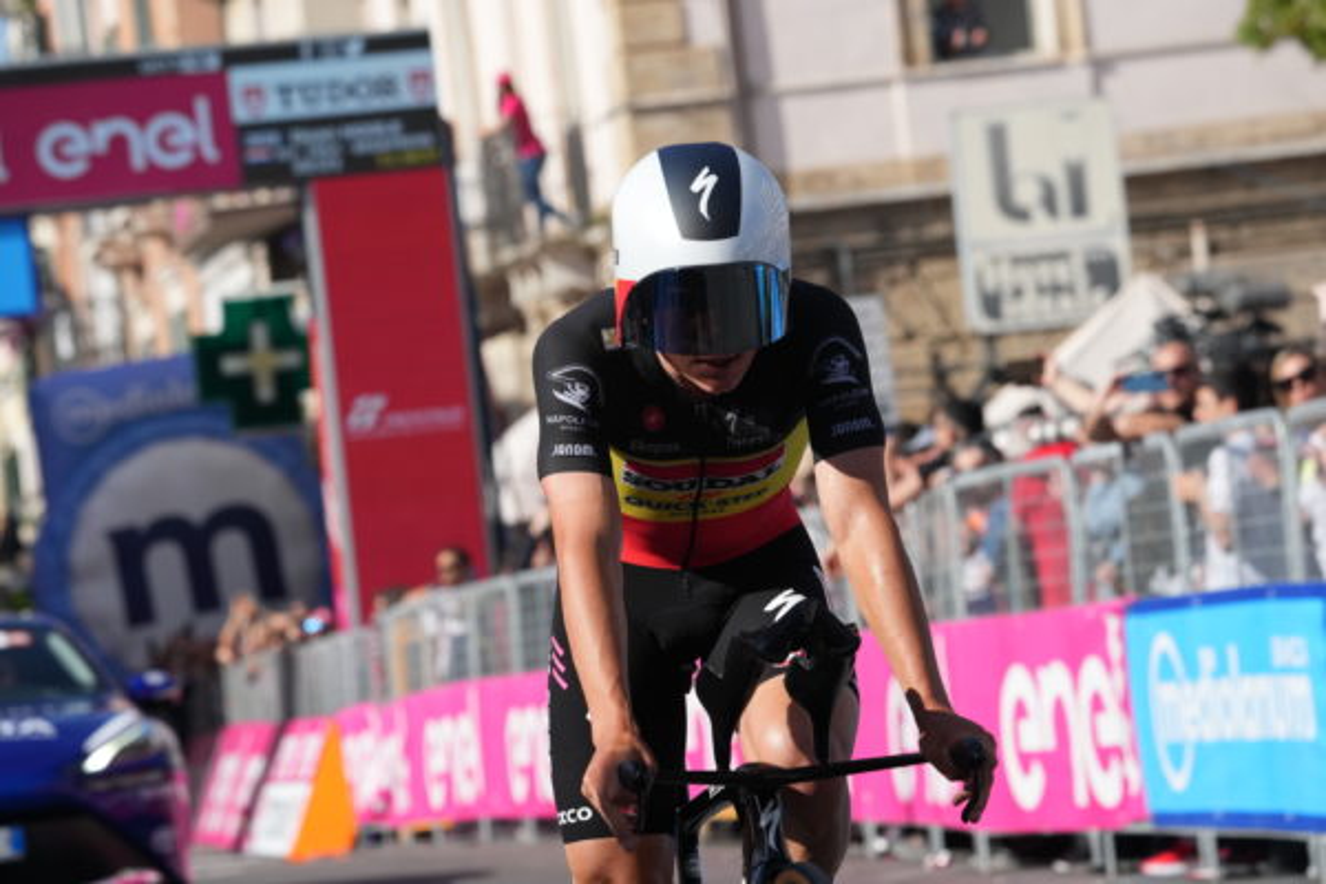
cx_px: 663
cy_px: 442
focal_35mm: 196
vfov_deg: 7.0
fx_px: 7219
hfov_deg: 10.5
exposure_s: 1/1600
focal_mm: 196
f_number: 9
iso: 800
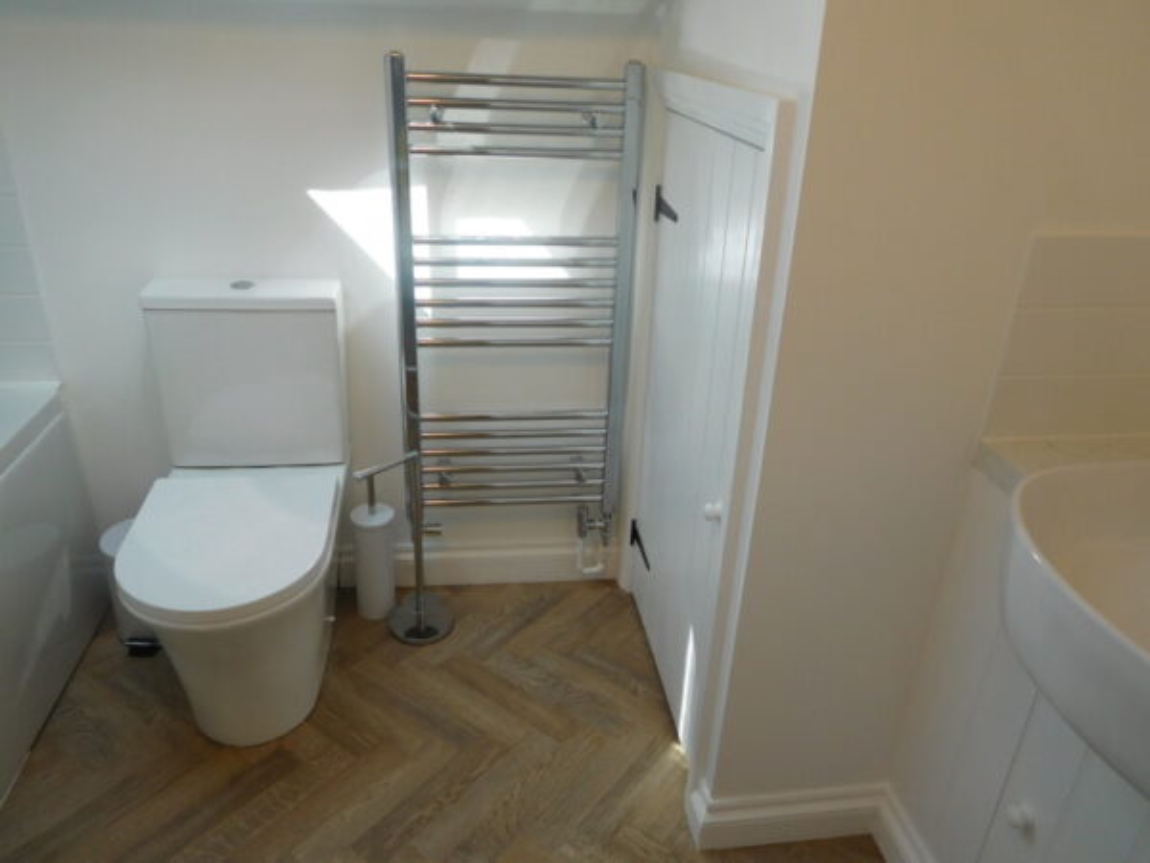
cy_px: 432
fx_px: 831
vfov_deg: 54.9
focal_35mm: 25
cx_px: 575
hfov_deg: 69.4
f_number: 3.4
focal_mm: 4.5
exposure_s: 1/160
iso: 125
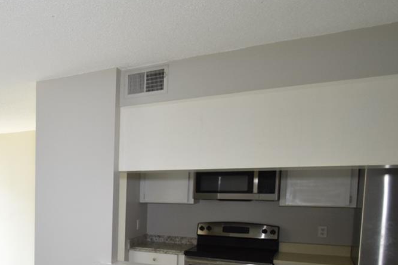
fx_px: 398
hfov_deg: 43.3
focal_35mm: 36
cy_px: 216
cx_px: -23
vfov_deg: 35.5
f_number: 3.5
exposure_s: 1/20
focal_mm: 10
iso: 800
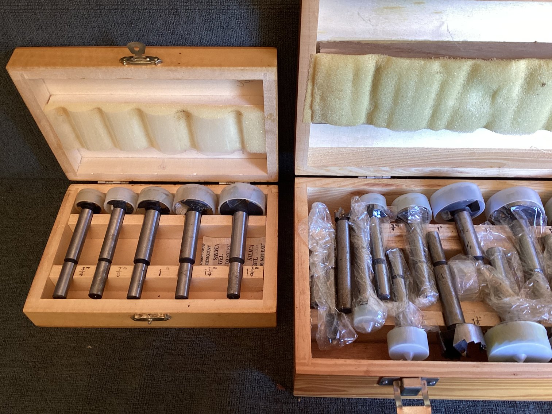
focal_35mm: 31
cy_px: 207
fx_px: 494
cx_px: 276
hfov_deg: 58.3
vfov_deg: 45.4
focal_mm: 3.3
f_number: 2.4
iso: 80
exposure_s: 1/60
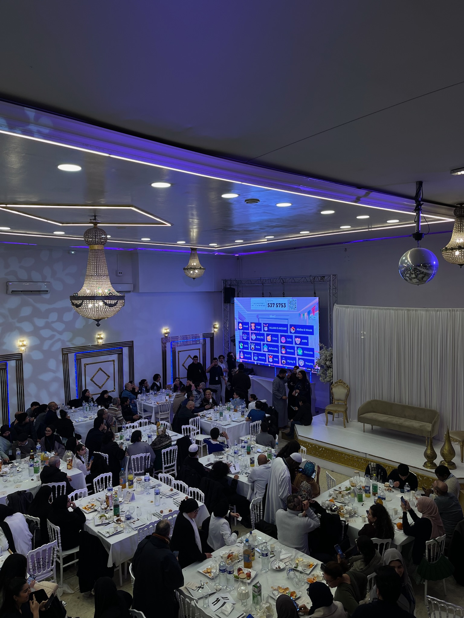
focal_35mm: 26
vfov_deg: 67.3
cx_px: 232
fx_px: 465
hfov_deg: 53.1
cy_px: 309
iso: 32
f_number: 1.6
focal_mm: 5.1
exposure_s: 1/100
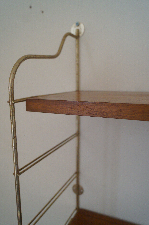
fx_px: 187
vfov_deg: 62.0
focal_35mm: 30
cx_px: 74
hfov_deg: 43.5
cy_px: 112
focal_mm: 20
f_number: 4
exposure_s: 1/60
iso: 2000
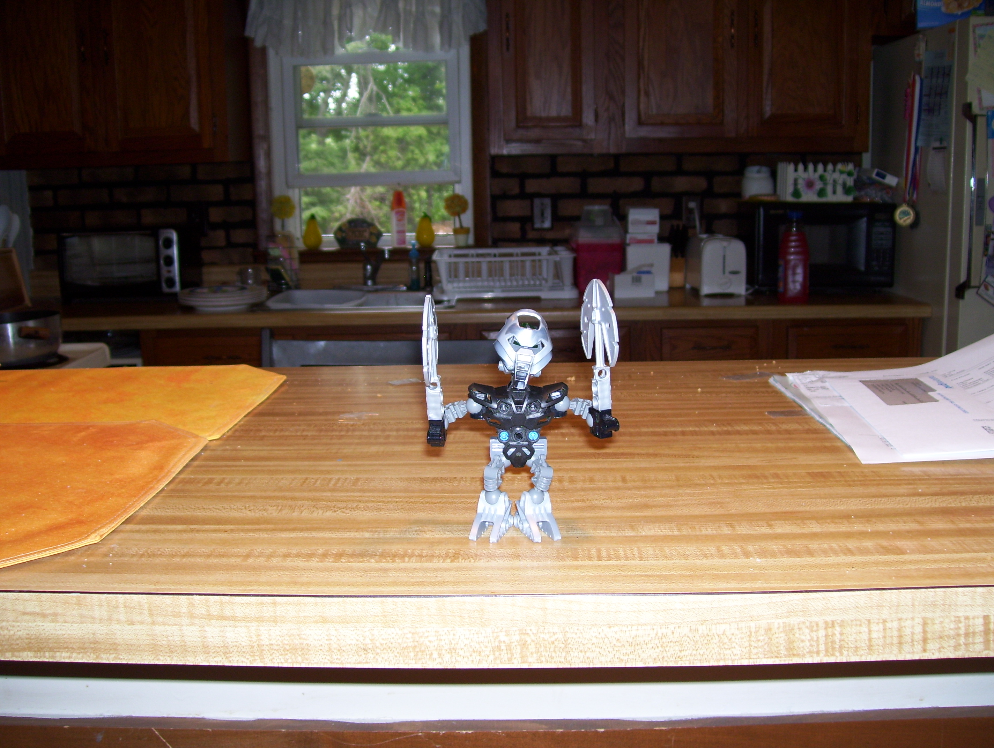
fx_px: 1035
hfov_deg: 51.3
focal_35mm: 36
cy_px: 374
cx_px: 497
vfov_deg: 39.7
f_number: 2.7
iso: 80
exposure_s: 1/60
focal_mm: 6
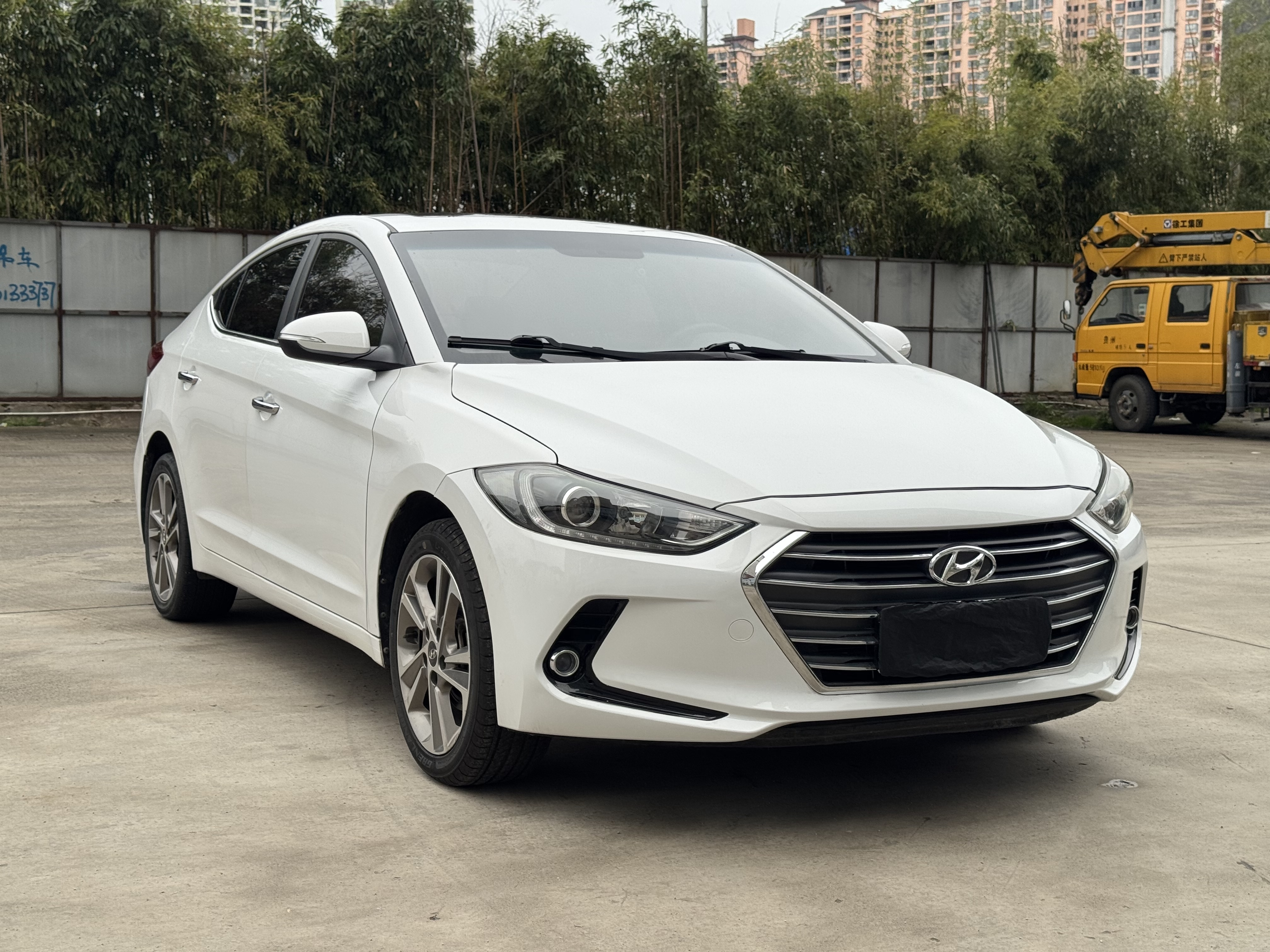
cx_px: 635
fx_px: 1761
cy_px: 476
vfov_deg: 30.3
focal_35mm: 48
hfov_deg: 39.7
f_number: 1.78
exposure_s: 1/141
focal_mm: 6.76
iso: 50
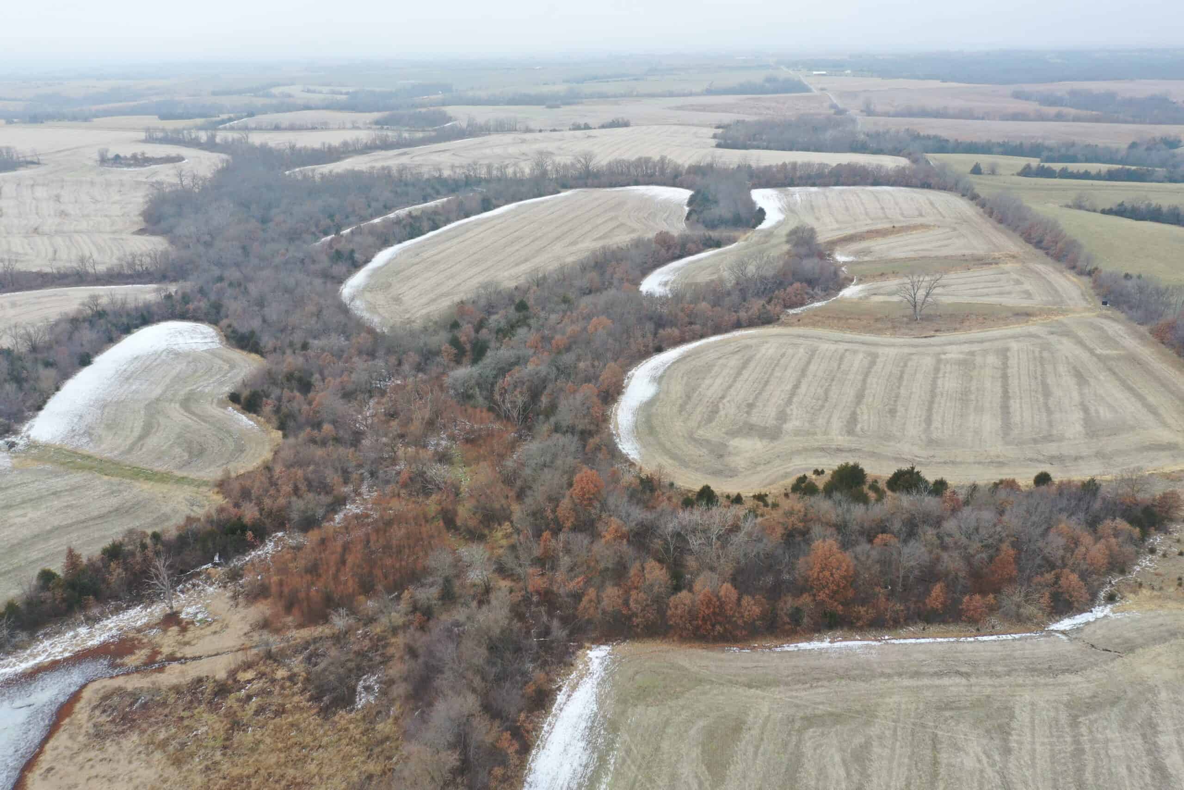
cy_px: 395
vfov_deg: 46.4
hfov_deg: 65.5
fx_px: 921
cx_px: 592
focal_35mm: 28
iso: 100
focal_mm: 10.26
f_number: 4.5
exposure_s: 1/160
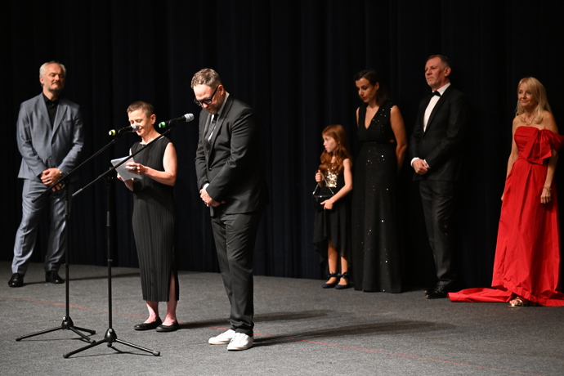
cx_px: 282
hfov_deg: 13.7
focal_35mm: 150
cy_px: 188
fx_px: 2350
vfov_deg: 9.1
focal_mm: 150
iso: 5000
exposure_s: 1/250
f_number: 3.5
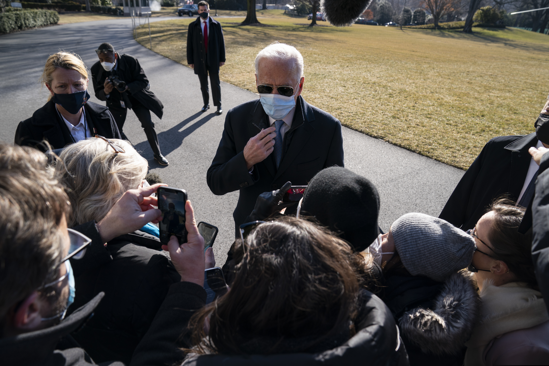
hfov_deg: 73.7
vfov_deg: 53.1
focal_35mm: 24
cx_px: 274
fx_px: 366
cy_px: 183
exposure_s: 1/640
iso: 250
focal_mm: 24
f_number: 5
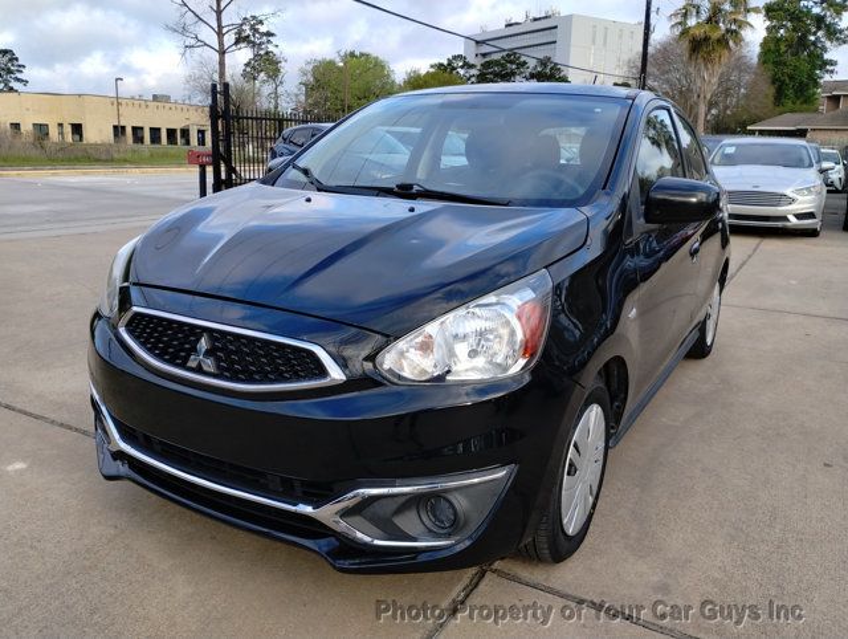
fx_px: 687
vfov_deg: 49.9
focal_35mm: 28
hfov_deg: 63.4
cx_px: 424
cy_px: 320
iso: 100
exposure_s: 1/130
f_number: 1.8
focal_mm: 4.27
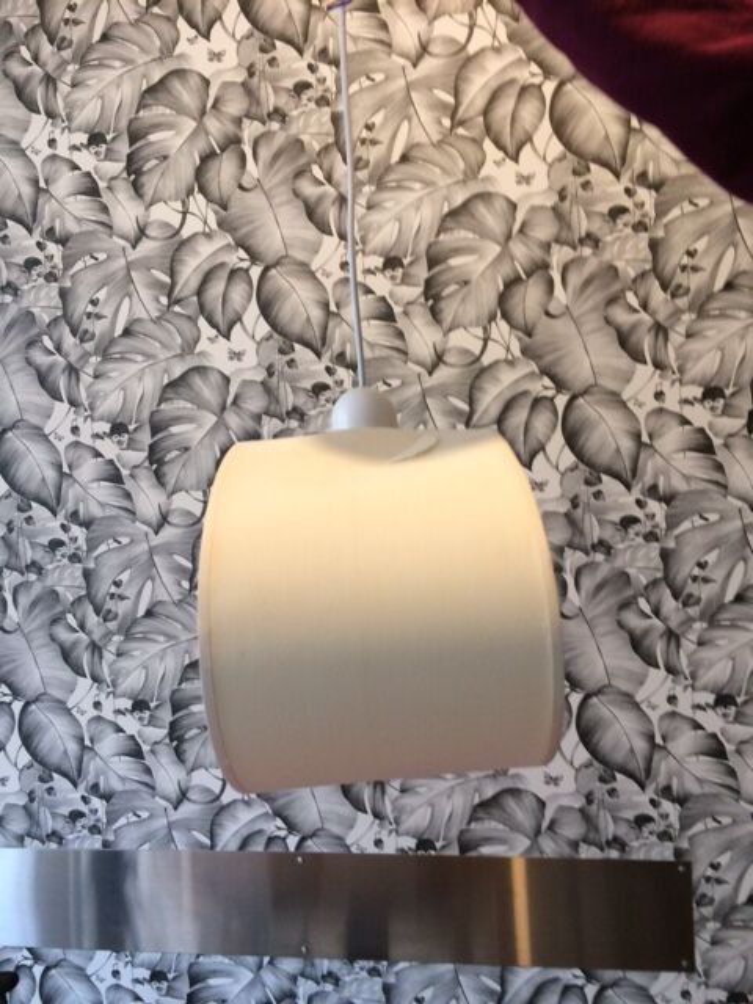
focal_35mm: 29
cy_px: 502
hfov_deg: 48.2
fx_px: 841
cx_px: 376
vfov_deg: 61.7
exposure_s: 1/33
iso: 160
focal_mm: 4.15
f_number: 2.2
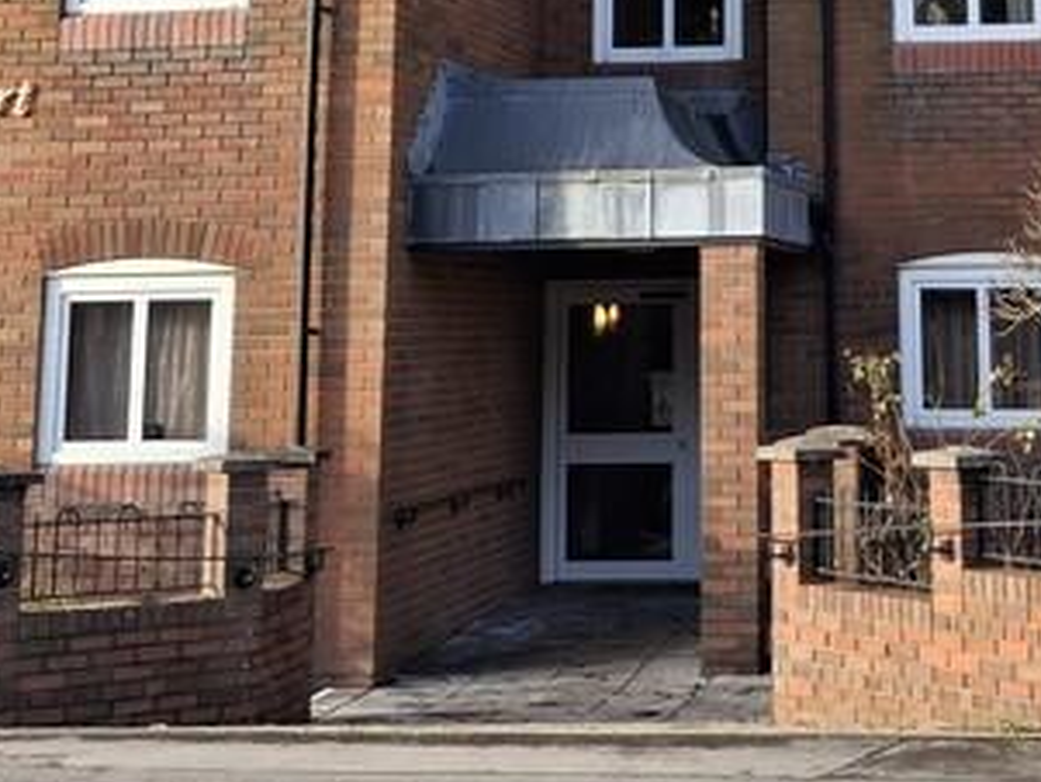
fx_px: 2557
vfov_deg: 16.1
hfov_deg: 22.7
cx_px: 806
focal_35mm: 85
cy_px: -356
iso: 32
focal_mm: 4.69
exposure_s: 1/709
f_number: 1.8
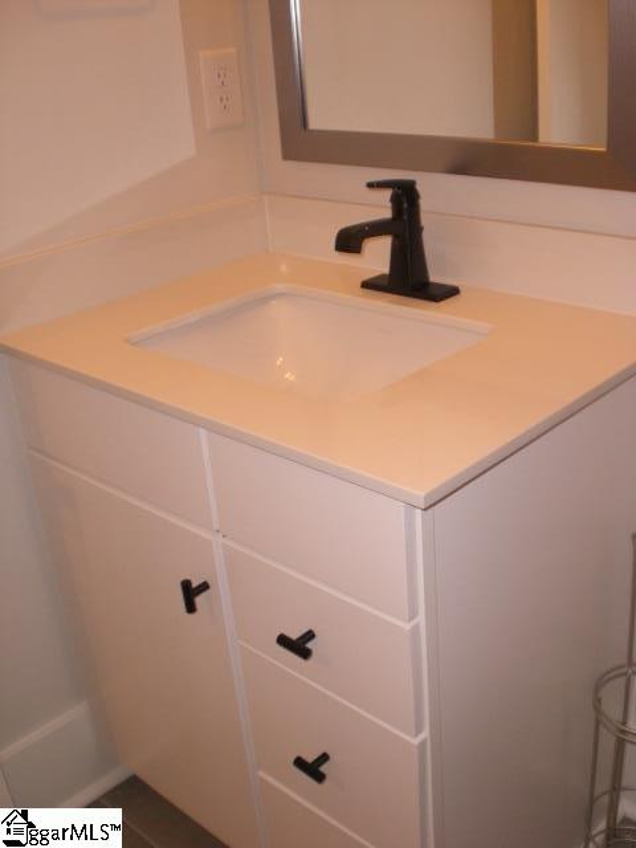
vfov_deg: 49.0
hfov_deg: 37.7
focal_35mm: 38
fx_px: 931
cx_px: 318
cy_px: 424
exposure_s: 1/60
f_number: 3.1
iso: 200
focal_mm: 6.3
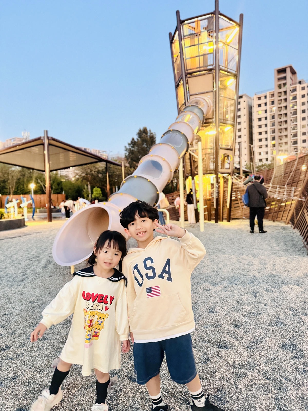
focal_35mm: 24
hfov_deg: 56.8
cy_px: 206
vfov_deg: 71.6
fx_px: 285
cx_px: 154
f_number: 1.78
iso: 1600
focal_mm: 6.76
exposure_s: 1/24
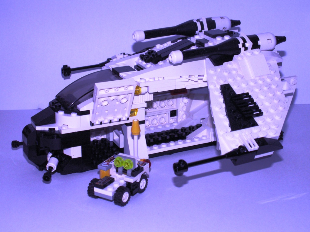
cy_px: 116
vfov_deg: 21.6
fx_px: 609
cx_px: 155
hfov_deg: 28.6
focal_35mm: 68
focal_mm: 11.35
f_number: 3.2
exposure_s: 1/40
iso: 160
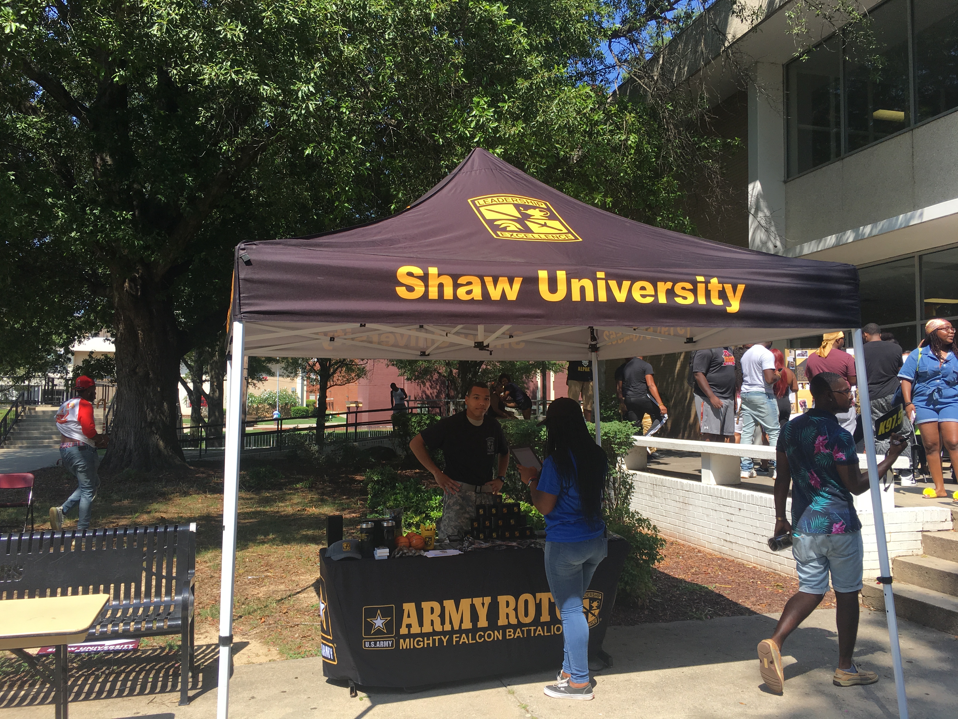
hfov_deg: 61.7
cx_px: 479
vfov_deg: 48.2
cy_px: 360
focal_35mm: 29
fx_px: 803
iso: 25
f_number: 2.2
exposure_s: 1/732
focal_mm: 4.15
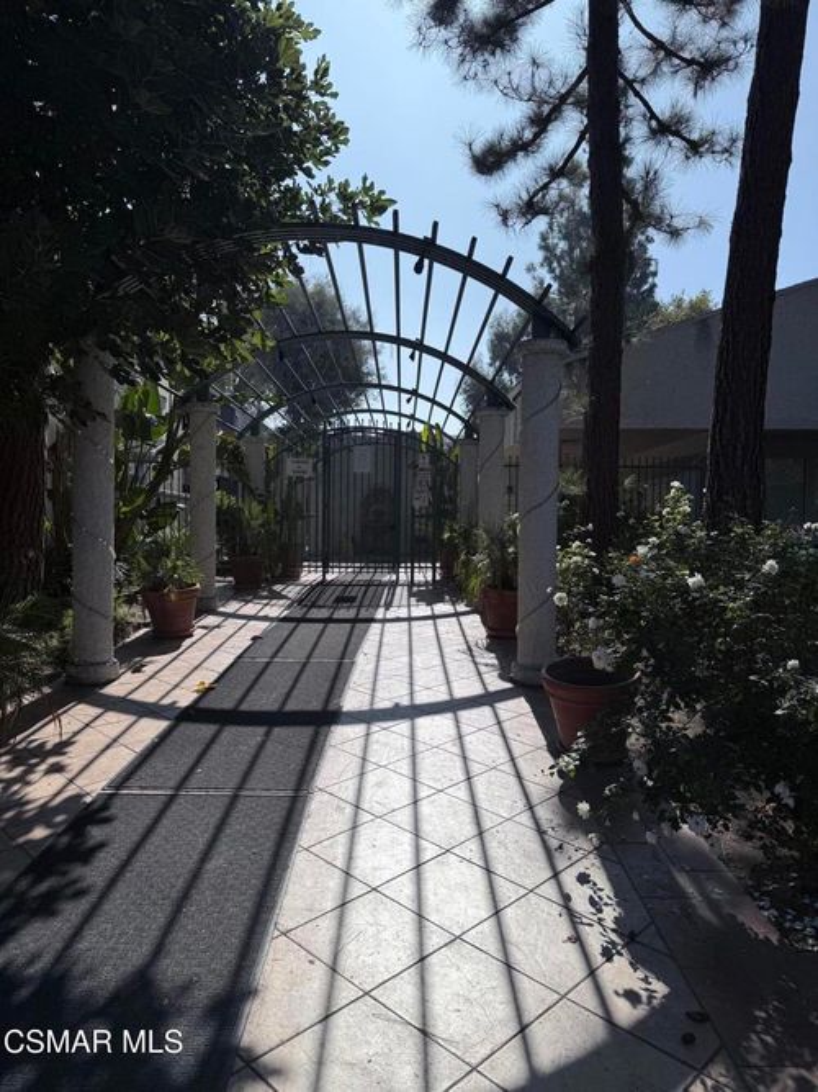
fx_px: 756
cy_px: 546
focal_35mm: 24
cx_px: 409
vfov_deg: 71.6
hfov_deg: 56.8
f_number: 1.78
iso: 80
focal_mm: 6.76
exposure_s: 1/10309
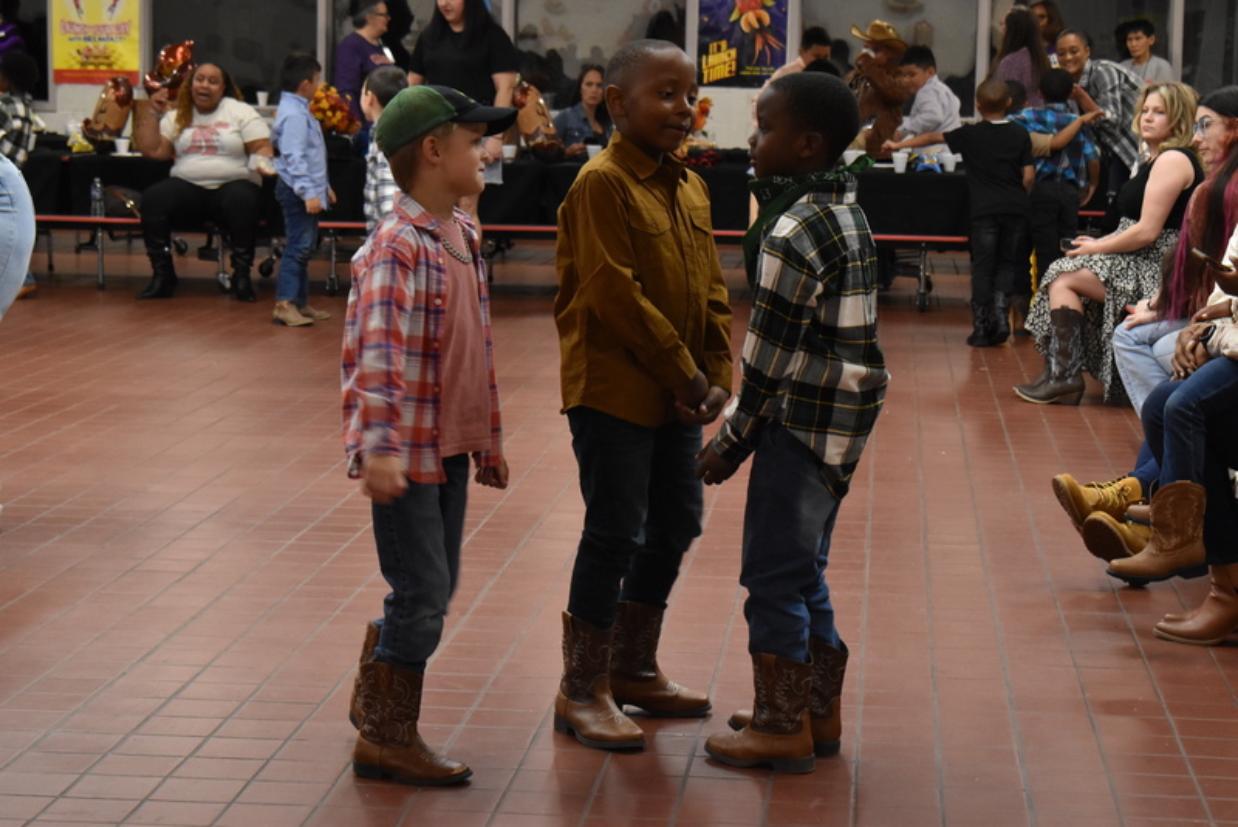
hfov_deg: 24.6
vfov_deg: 16.6
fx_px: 2838
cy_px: 414
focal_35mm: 82
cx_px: 619
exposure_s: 1/100
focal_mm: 55
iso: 2200
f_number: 7.1
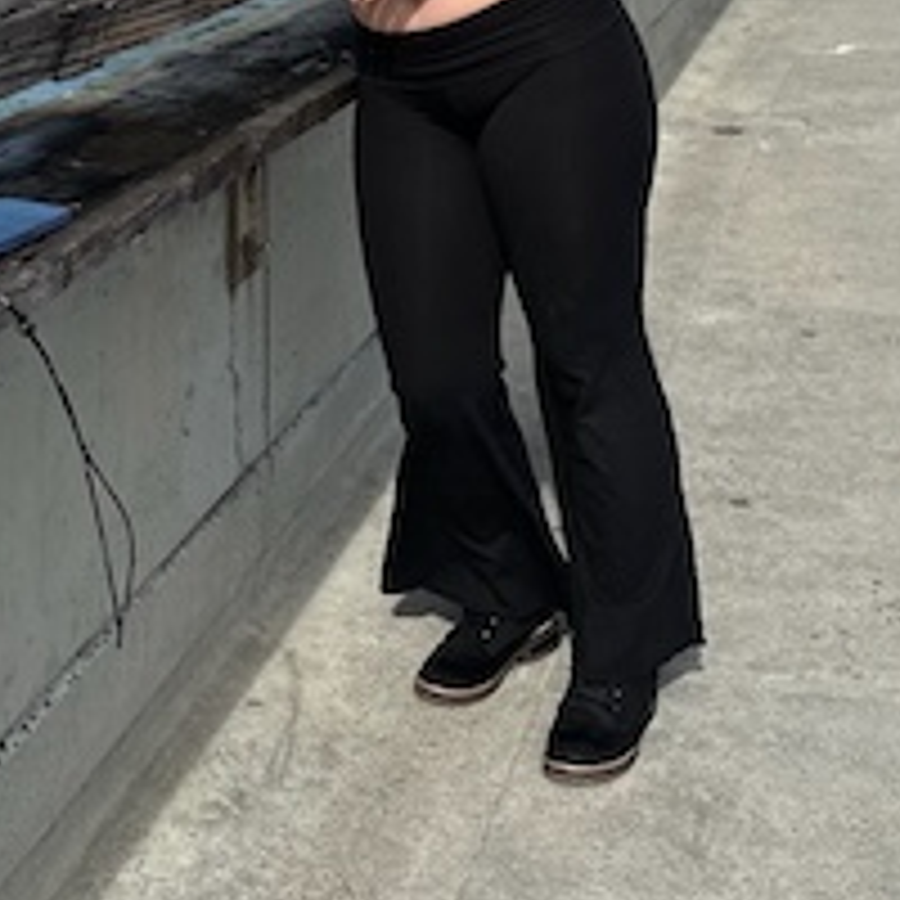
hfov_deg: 25.2
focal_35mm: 68
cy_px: -81
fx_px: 2000
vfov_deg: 23.8
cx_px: 297
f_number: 1.78
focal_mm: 6.86
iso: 80
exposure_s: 1/6623
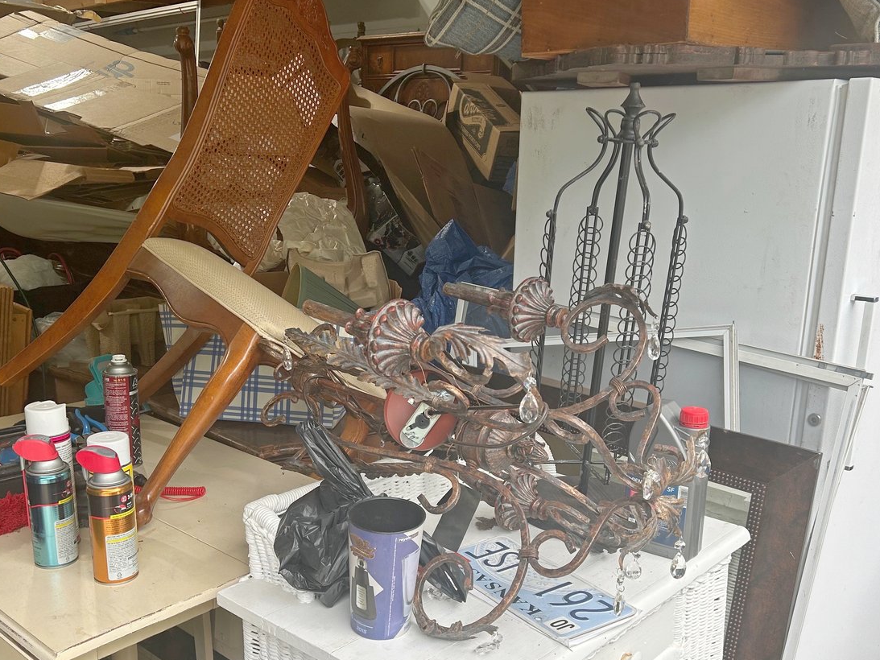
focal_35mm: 36
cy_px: 401
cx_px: 432
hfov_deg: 51.3
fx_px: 915
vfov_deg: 39.5
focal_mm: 5.7
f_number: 1.5
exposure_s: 1/228
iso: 40
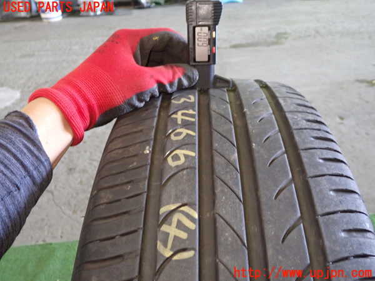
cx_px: 188
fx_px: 325
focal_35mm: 30
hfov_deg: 60.0
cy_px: 140
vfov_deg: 46.8
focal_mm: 5.4
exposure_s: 1/30
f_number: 2.3
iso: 640
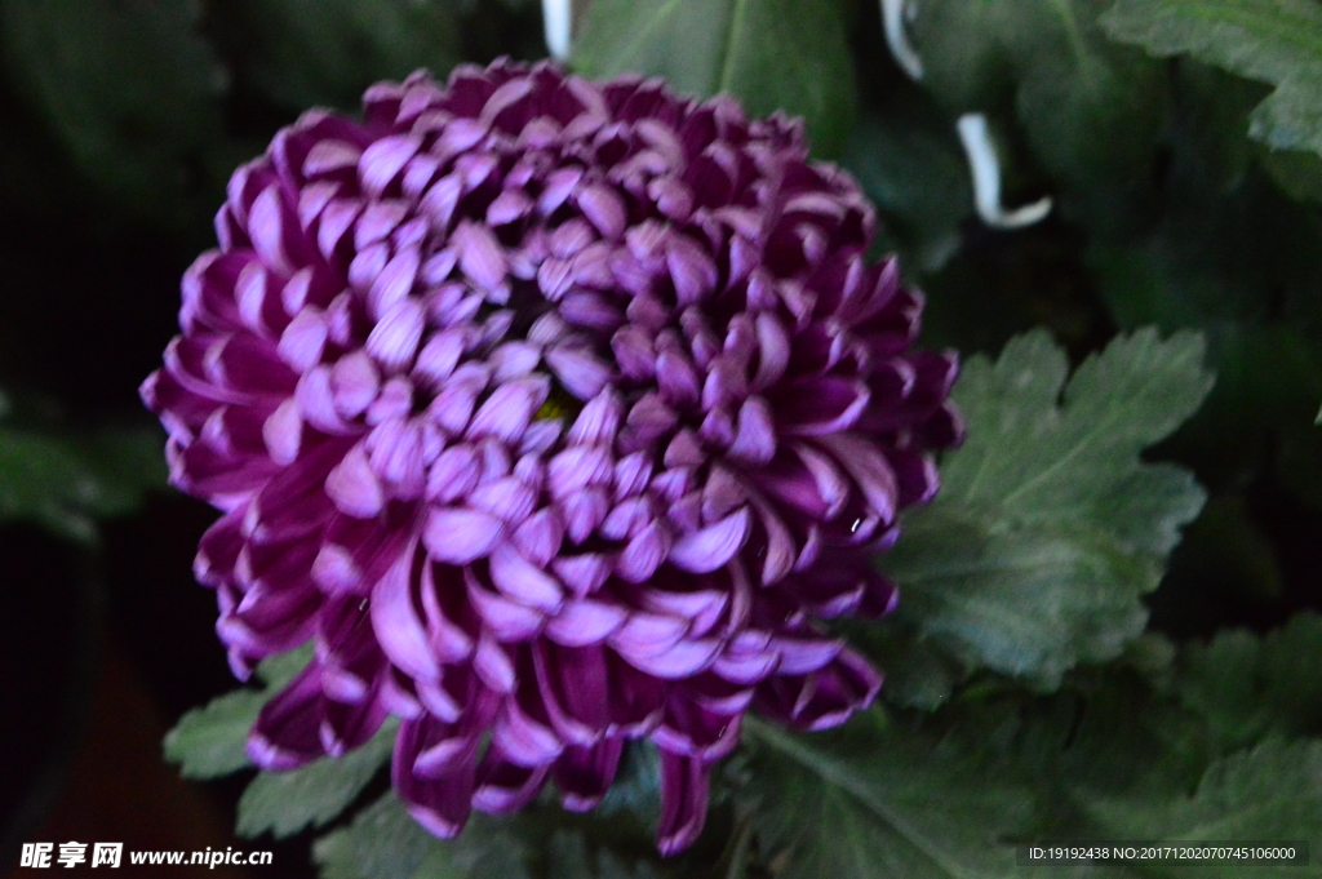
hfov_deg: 13.1
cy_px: 440
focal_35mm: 158
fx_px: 5779
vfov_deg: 8.7
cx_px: 661
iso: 6400
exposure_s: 1/10
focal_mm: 105
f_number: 13
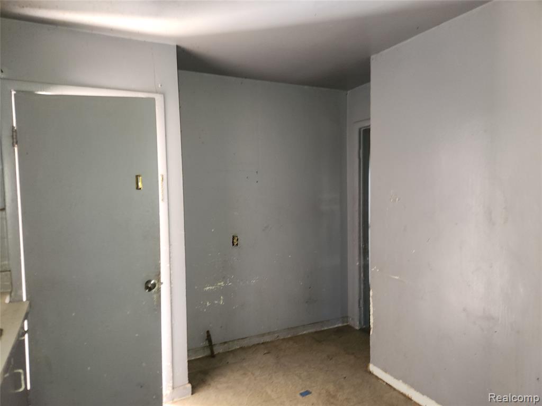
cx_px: 271
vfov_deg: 58.9
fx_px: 360
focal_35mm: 23
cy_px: 203
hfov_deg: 73.9
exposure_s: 1/10
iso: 125
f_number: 1.8
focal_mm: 5.4
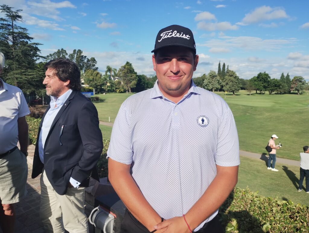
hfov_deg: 63.4
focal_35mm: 28
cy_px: 116
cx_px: 154
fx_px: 250
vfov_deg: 49.9
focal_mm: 4.27
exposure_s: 1/1211
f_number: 1.8
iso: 100
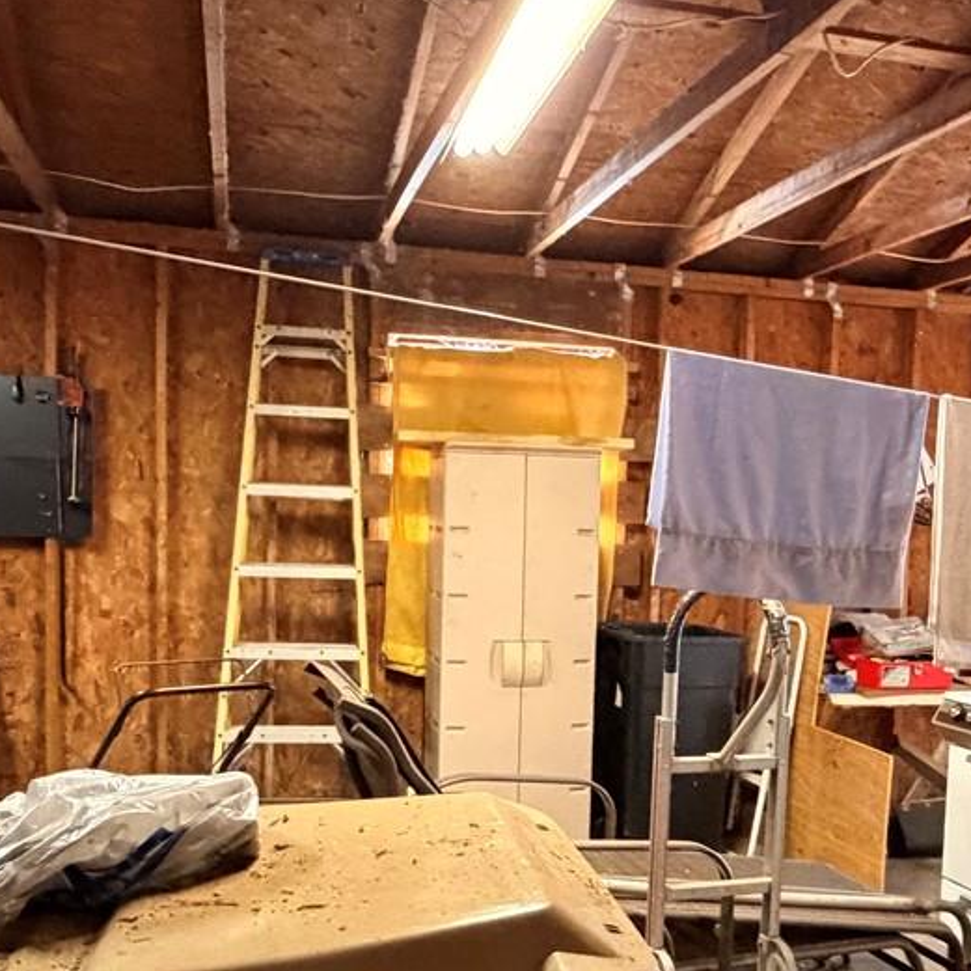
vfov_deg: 43.6
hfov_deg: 43.7
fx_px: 1206
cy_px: 600
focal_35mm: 38
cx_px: 572
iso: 1000
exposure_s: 1/60
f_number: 2.2
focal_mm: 2.22
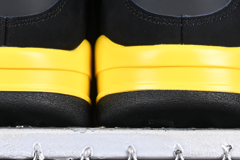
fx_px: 1693
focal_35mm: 254
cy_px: -37
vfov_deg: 5.4
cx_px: 73
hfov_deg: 8.1
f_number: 6.3
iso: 160
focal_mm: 50
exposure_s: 1/80
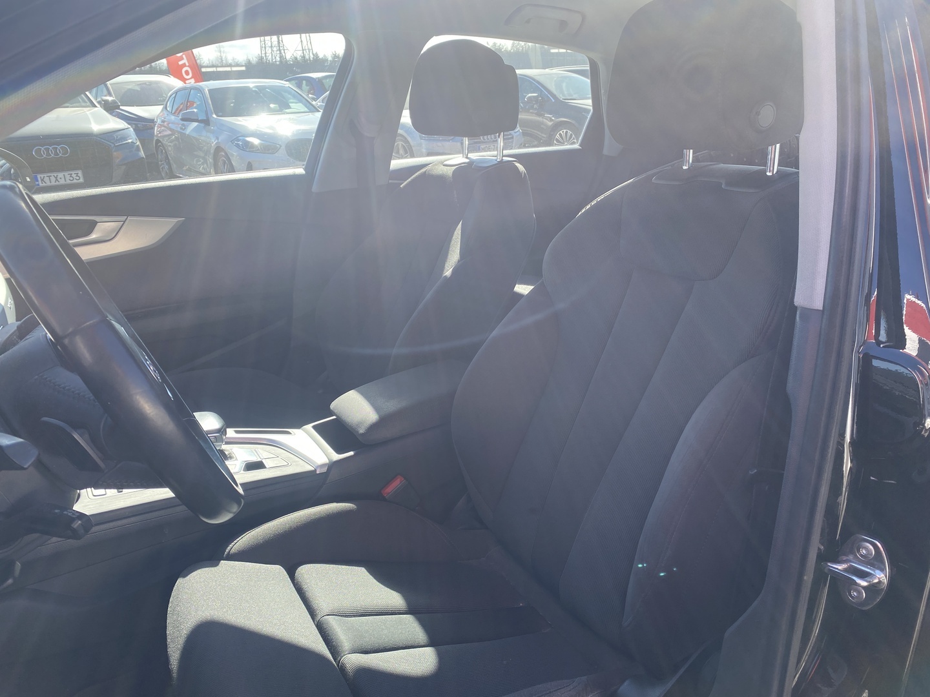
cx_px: 465
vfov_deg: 53.1
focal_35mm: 26
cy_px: 348
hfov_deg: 67.3
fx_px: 699
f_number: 1.8
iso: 32
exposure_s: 1/552
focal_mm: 4.25
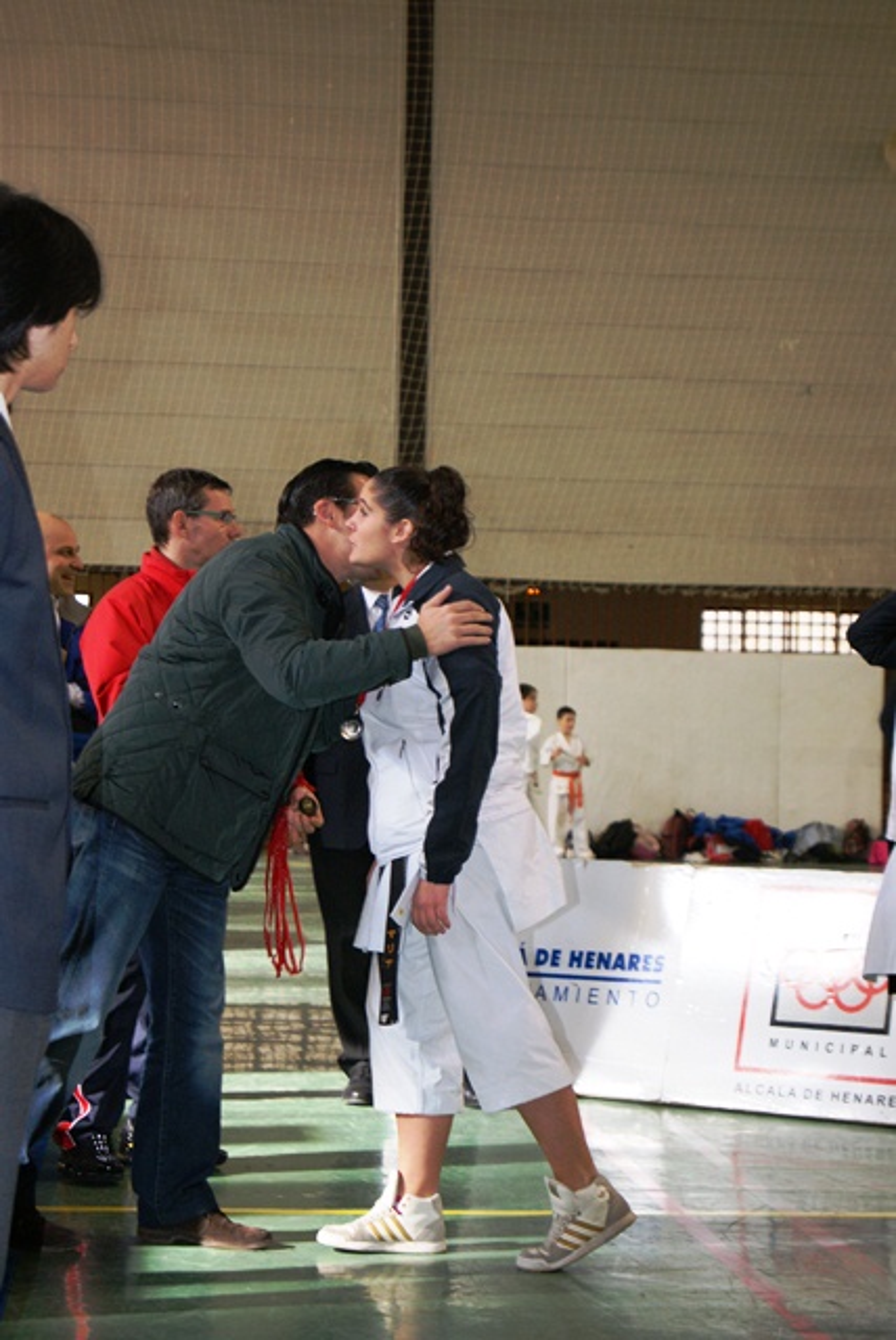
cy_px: 670
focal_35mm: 82
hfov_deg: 16.6
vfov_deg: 24.6
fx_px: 3073
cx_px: 448
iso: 400
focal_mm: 55
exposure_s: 1/80
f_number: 5.6
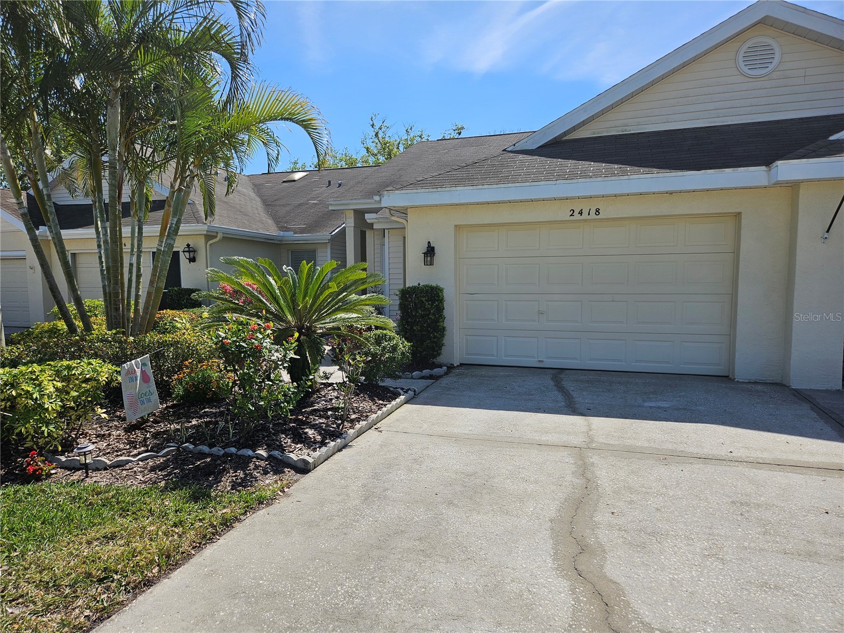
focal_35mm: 23
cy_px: 316
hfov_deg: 73.9
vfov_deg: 58.9
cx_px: 422
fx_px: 561
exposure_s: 1/2271
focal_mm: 5.4
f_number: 1.8
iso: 25
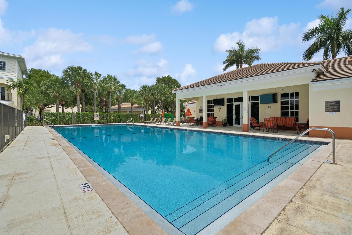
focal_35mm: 15
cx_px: 176
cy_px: 118
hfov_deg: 100.4
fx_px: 147
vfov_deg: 77.3
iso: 250
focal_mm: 10
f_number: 4.5
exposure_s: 1/6400
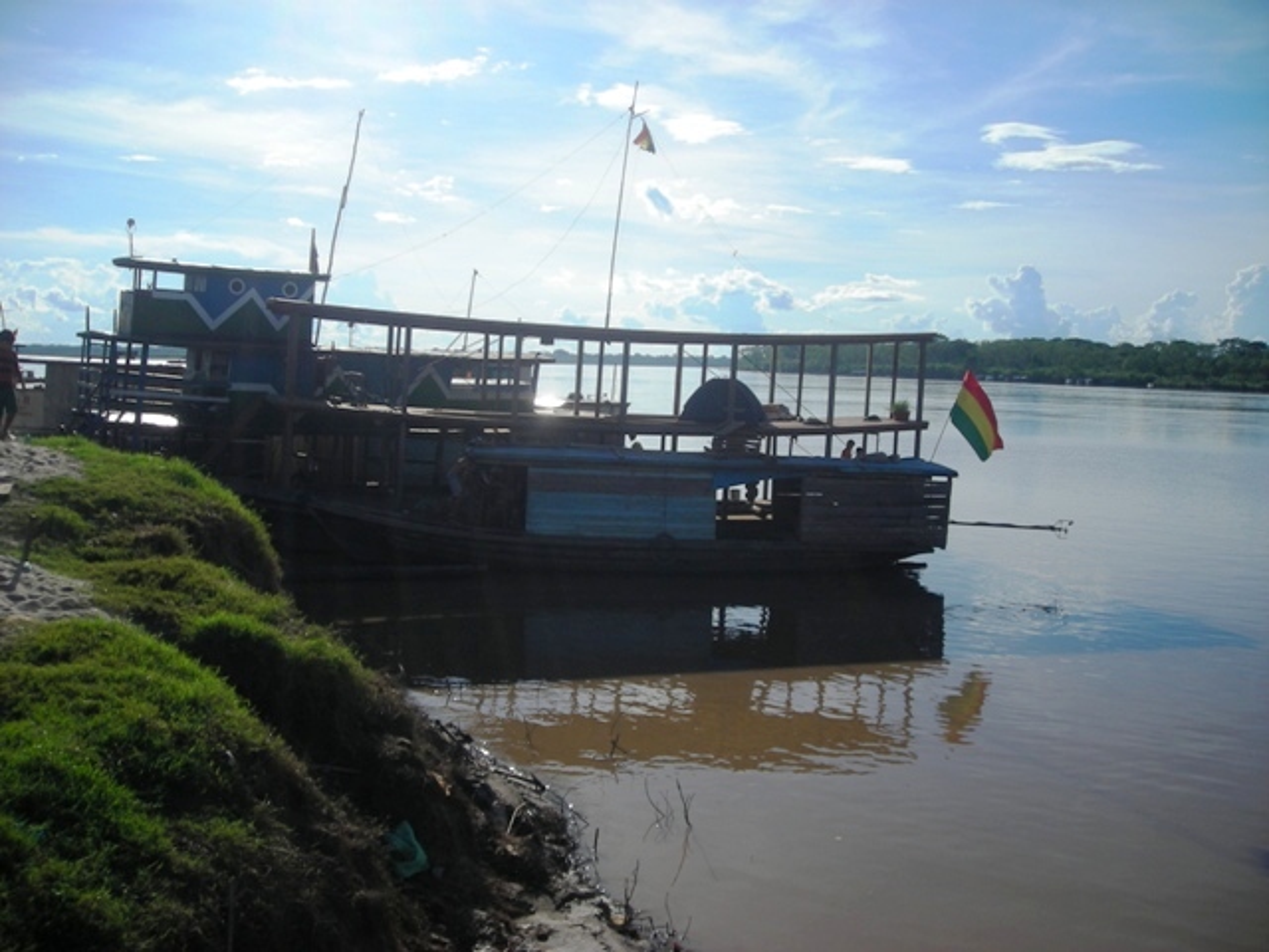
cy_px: 476
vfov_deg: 37.7
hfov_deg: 49.0
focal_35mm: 38
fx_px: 1393
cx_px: 634
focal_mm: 6.3
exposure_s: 1/346
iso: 50
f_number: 6.4
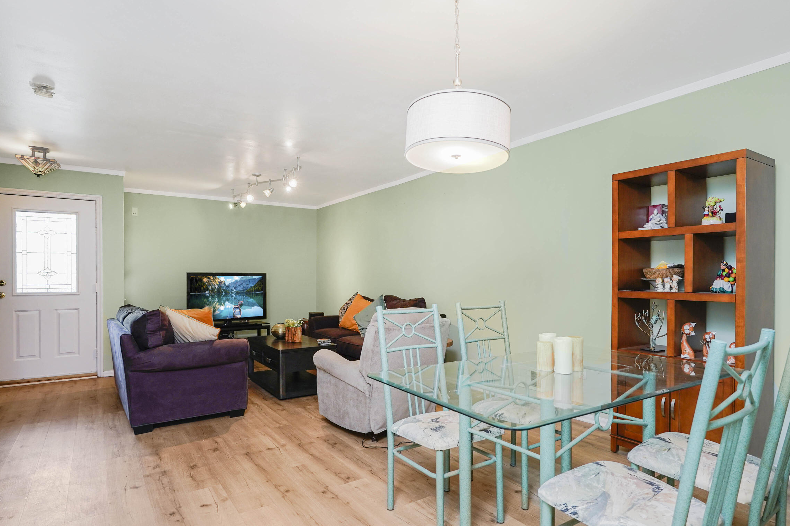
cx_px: 408
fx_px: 461
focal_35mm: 21
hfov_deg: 81.2
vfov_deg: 59.5
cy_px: 278
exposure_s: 1/30
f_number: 4
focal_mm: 16
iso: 320
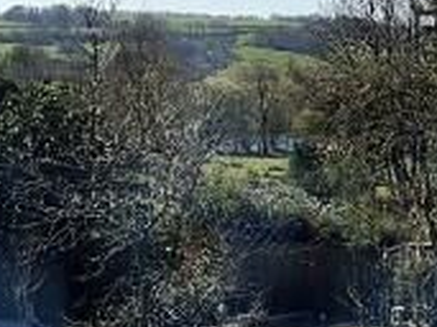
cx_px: 125
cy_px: 123
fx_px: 984
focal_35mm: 78
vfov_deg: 18.8
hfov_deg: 24.8
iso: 50
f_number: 2.2
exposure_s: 1/2360
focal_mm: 1.74
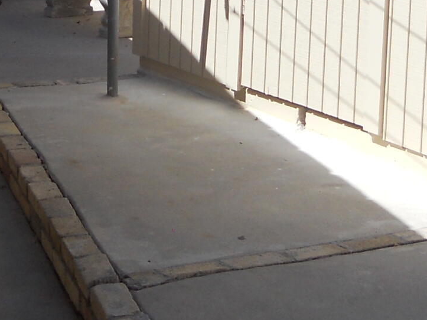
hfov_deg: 17.5
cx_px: 99
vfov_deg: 12.8
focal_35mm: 112
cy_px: -100
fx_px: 1381
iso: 80
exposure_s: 1/800
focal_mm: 4.9
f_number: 3.2
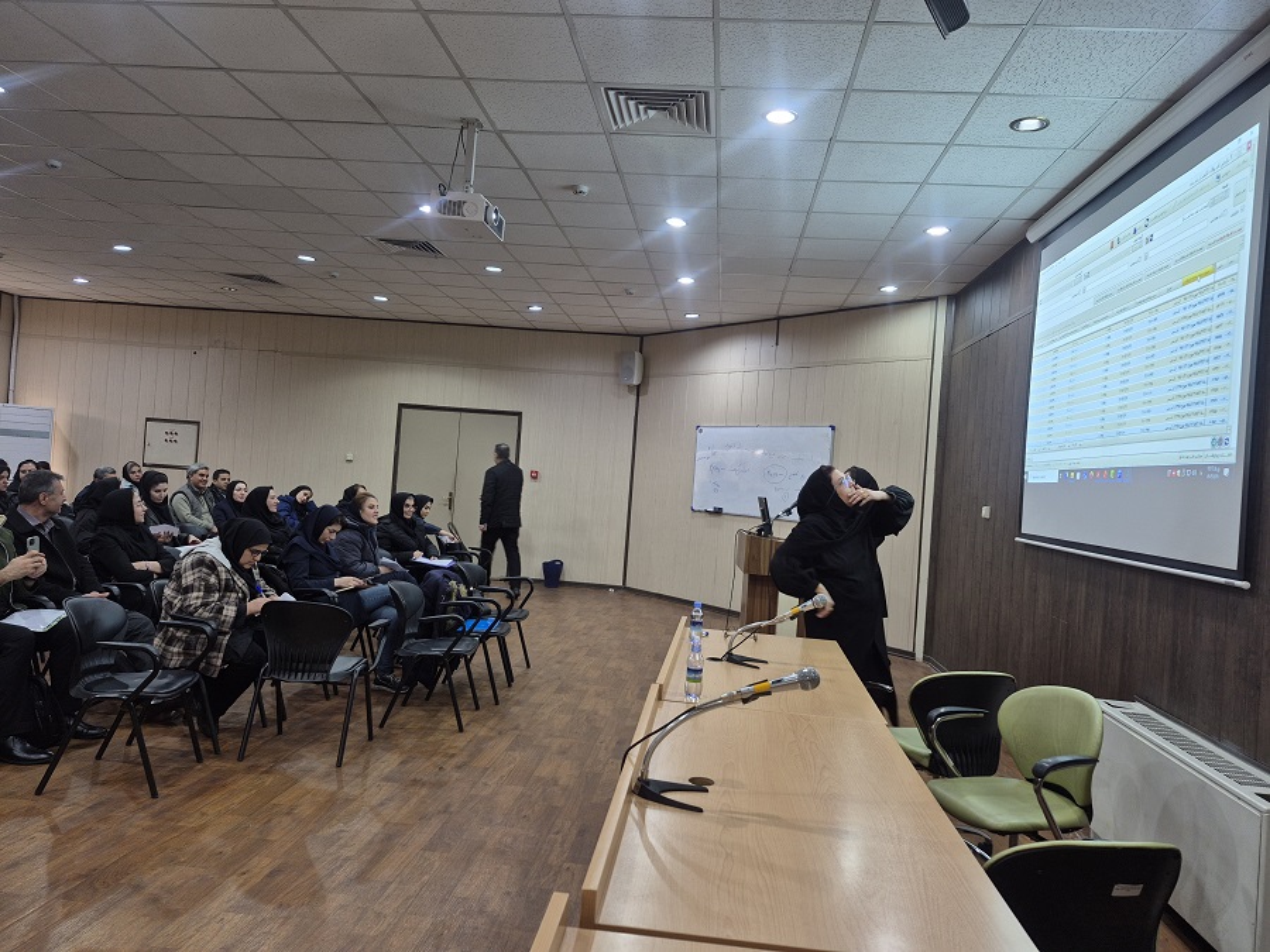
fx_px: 844
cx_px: 635
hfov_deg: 73.9
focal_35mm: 23
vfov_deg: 58.9
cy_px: 476
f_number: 1.8
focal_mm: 5.4
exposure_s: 1/60
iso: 80
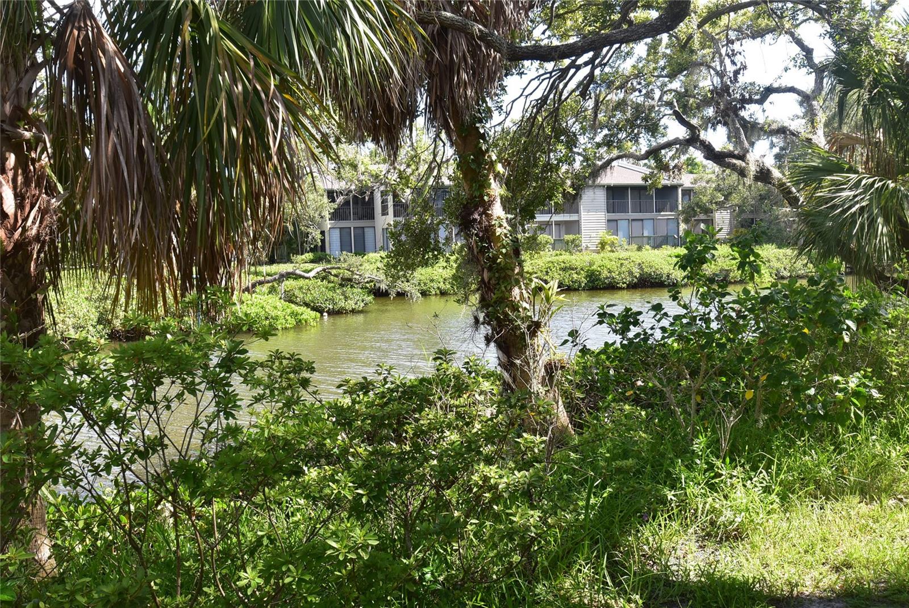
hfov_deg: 53.1
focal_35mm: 36
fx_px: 910
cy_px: 304
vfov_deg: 36.9
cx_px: 454
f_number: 9
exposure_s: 1/160
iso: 400
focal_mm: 24
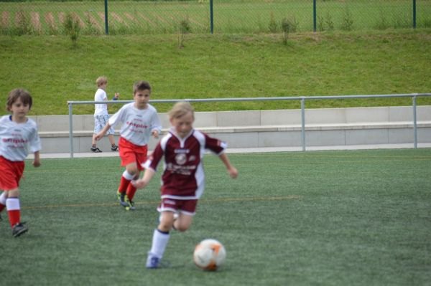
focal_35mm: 300
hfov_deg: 6.9
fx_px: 3589
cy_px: 143
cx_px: 216
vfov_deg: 4.6
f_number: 5.6
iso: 400
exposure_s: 1/1000
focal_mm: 200
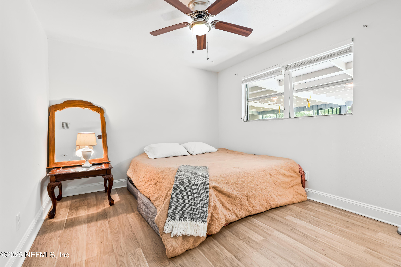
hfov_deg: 96.7
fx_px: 178
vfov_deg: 73.7
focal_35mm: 16
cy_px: 134
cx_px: 200
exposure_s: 1/1.67
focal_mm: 16
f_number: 9
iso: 500
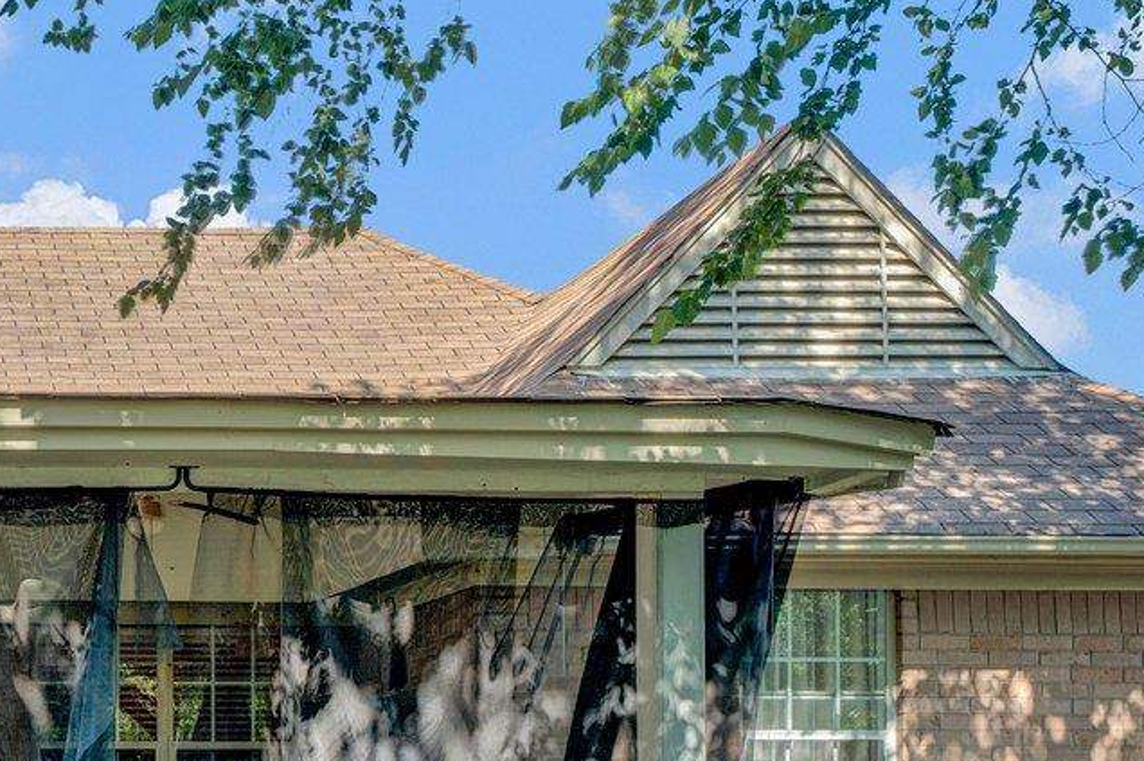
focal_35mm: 61
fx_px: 1934
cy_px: 763
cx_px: -112
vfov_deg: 21.5
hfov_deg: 29.7
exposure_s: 1/320
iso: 500
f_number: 8
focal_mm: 18.9
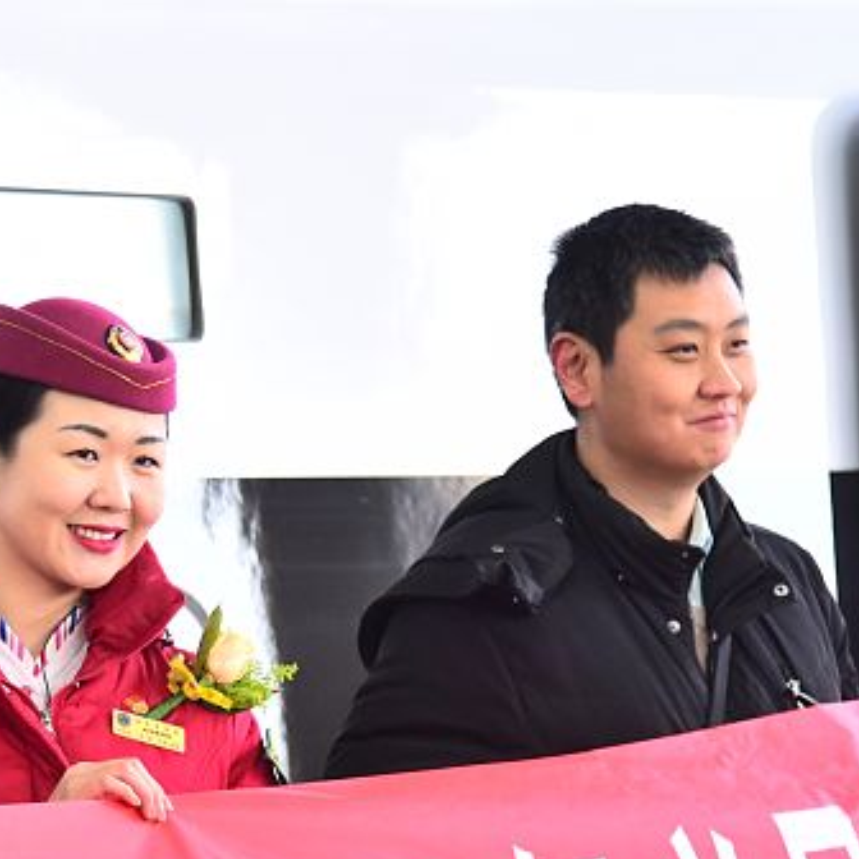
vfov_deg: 6.7
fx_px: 7328
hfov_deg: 6.7
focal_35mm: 261
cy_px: 648
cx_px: -20
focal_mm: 86
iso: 500
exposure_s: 1/320
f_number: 4
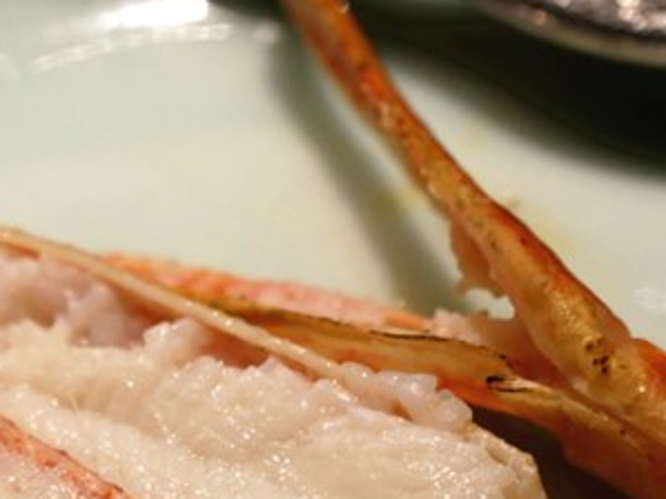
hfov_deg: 5.4
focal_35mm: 369
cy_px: 379
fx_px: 7097
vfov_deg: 4.0
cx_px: 176
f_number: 5.4
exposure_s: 1/50
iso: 800
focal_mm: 92
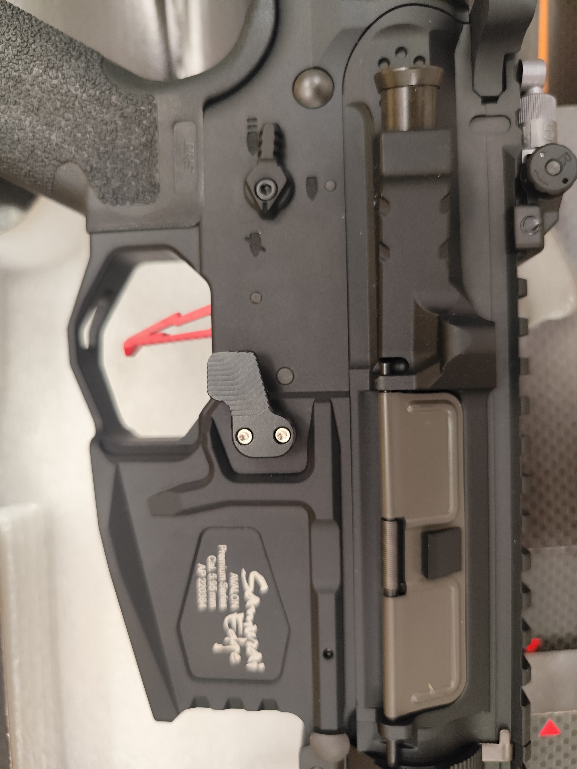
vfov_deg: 73.9
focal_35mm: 23
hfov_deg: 58.9
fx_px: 511
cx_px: 288
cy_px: 384
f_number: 1.65
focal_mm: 6.14
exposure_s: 1/50
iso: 400
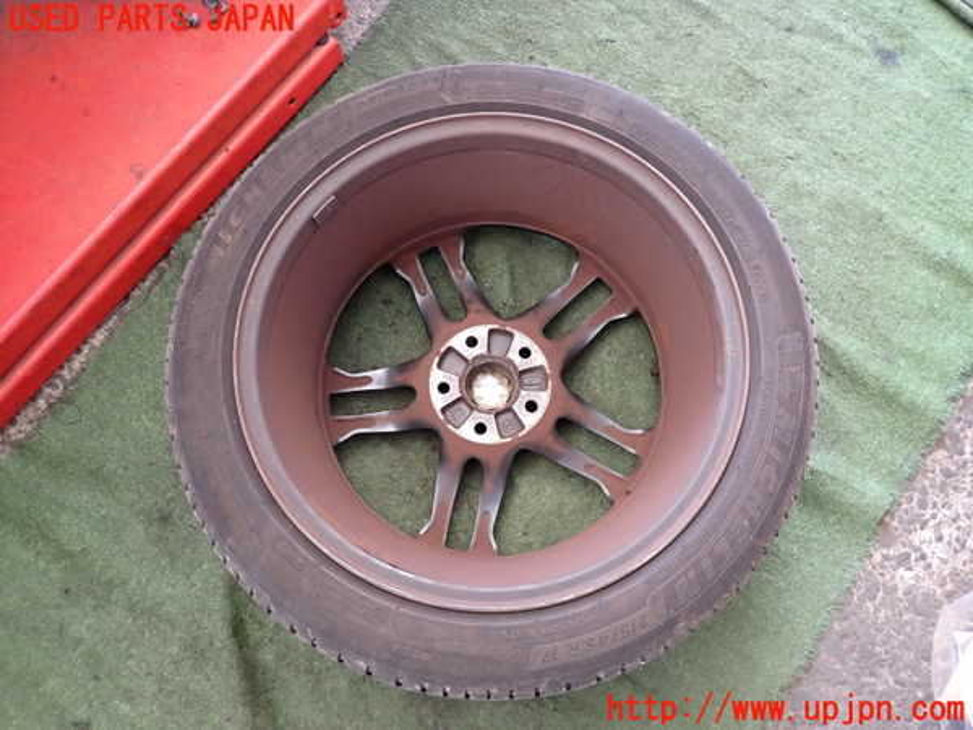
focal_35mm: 25
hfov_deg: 69.4
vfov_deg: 54.9
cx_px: 486
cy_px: 365
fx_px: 703
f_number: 2
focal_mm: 4.5
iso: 320
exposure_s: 1/30
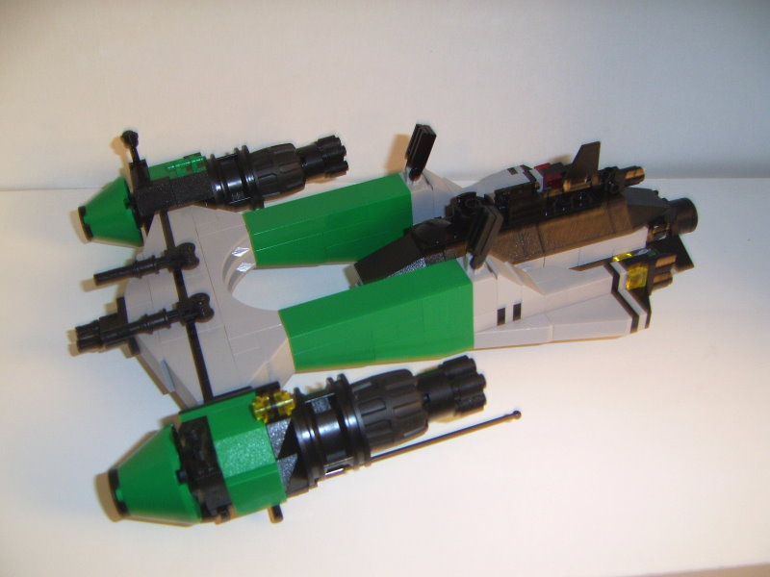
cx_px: 385
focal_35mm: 38
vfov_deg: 37.7
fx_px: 845
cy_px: 288
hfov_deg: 49.0
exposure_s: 1/30
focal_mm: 7.8
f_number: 2.8
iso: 100
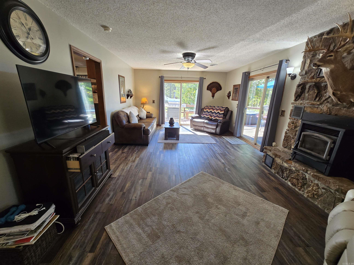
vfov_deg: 89.9
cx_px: 177
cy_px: 132
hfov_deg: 106.2
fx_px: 133
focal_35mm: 13
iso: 125
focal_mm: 2.2
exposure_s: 1/60
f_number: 2.2
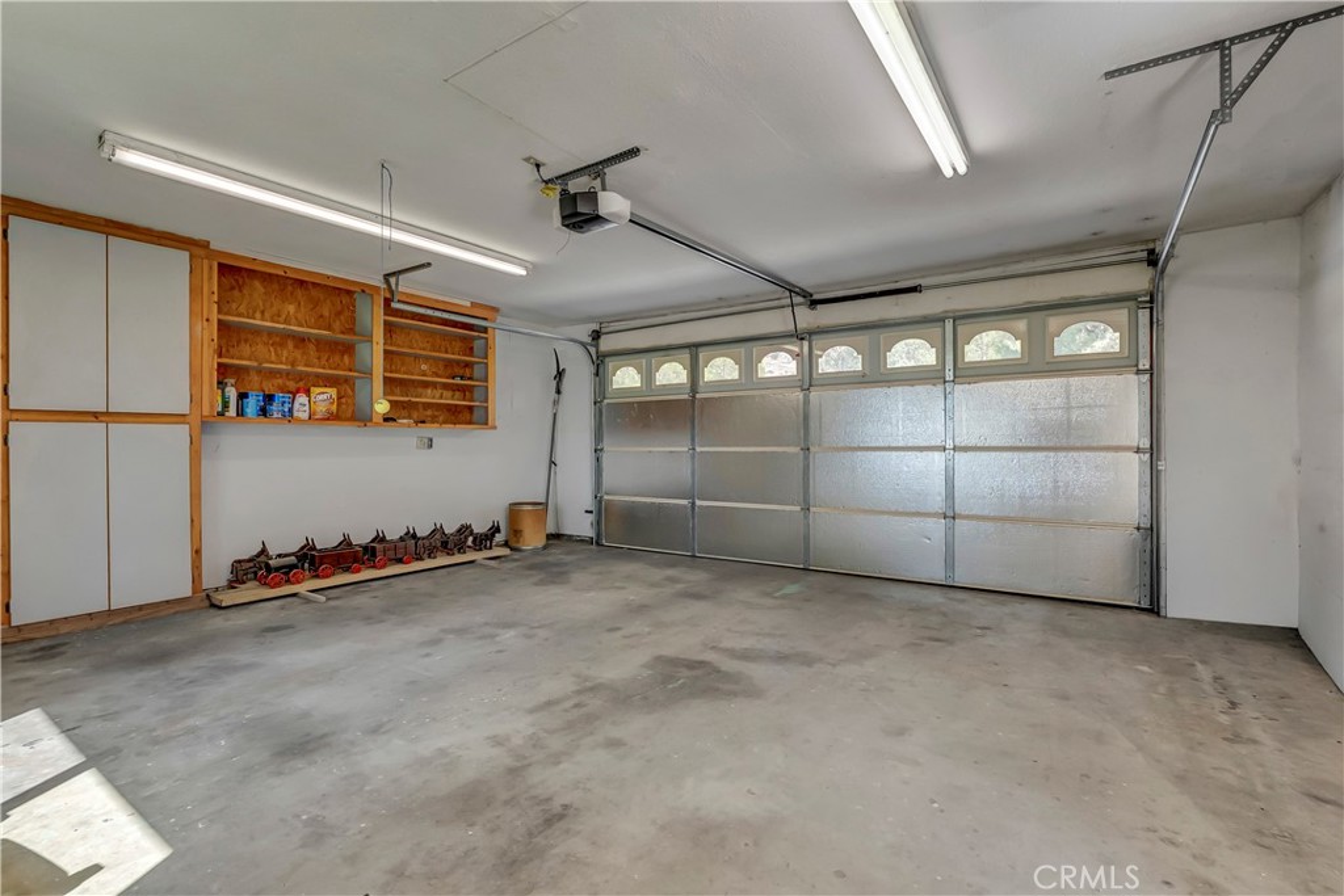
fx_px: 597
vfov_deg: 73.8
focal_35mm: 16
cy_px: 448
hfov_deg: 96.7
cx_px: 672
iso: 1600
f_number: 10
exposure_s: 1/160
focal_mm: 16
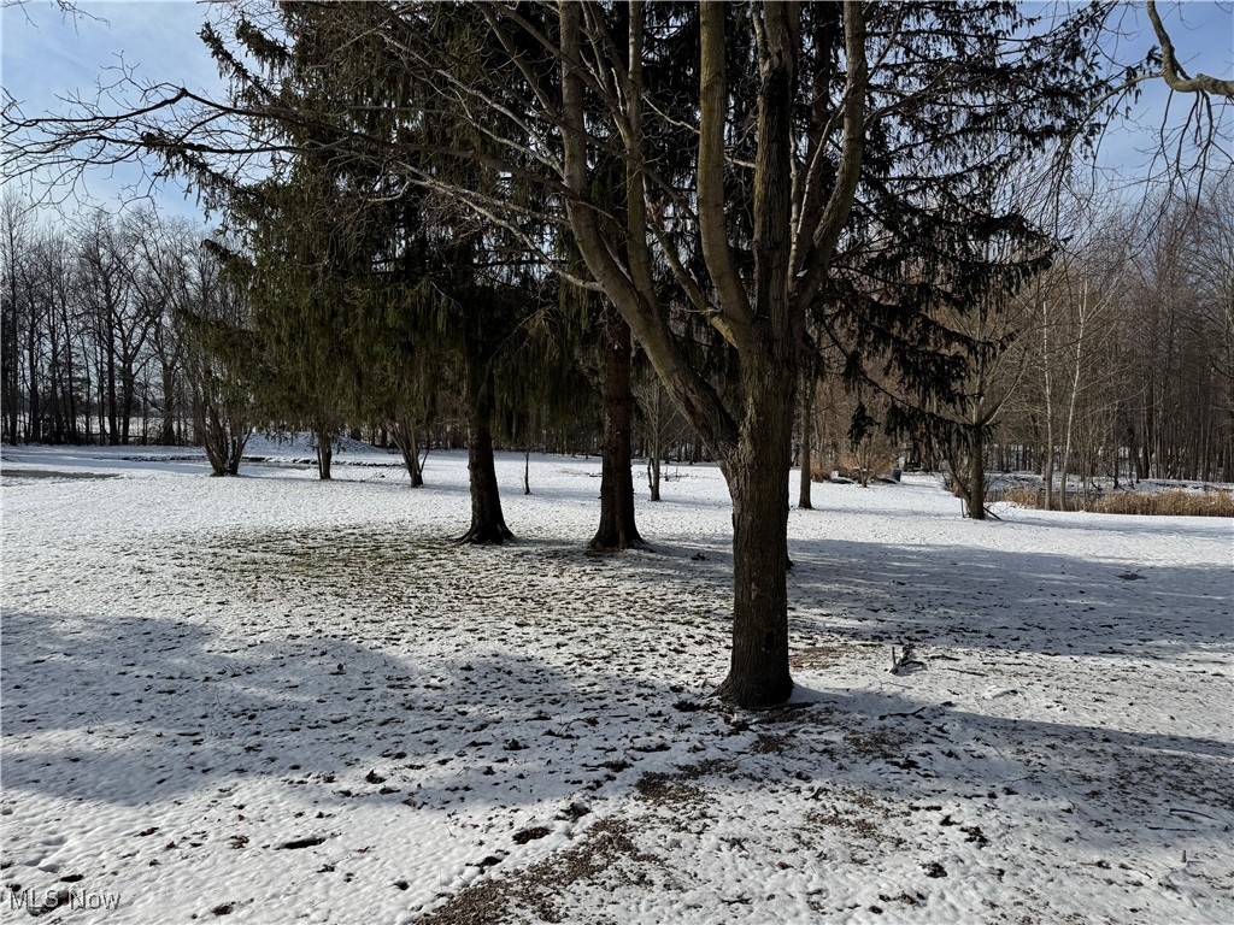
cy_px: 462
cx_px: 617
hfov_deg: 71.6
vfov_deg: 56.8
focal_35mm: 24
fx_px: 856
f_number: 1.78
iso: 80
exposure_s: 1/7937
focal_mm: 6.76
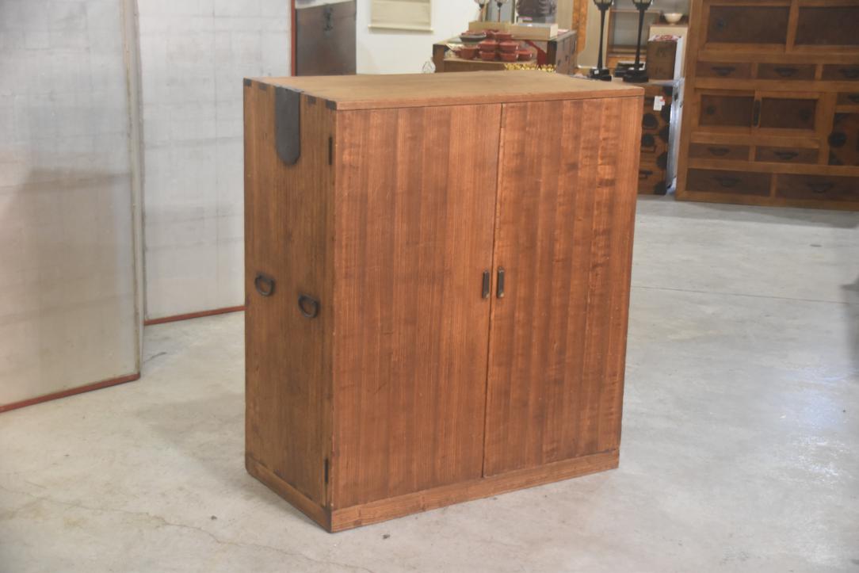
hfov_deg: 35.0
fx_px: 1360
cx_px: 430
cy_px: 286
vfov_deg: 23.8
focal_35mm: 57
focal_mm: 38
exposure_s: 1/60
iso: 1600
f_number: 4.2
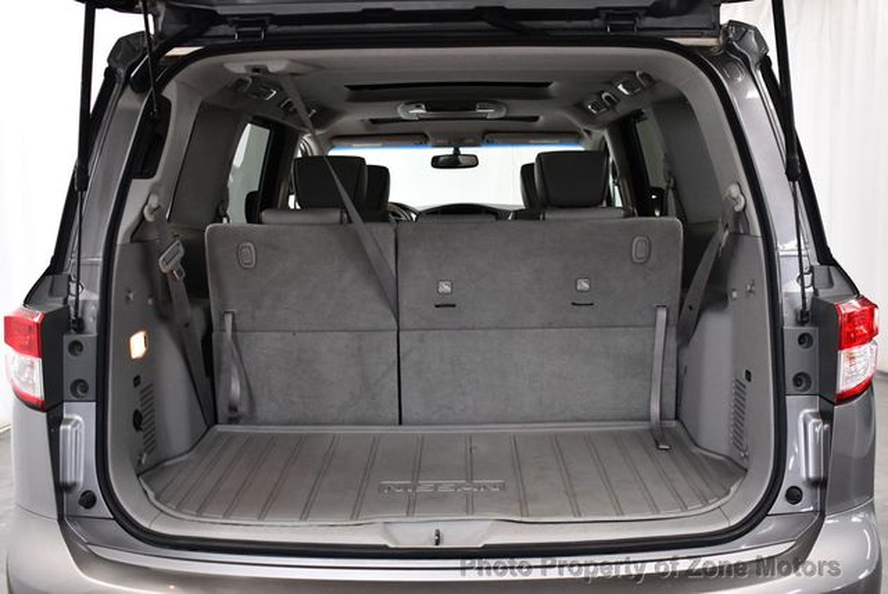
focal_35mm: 36
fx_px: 889
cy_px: 297
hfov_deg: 53.1
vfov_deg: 36.9
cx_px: 444
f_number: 3.5
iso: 1600
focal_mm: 18
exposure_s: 1/125
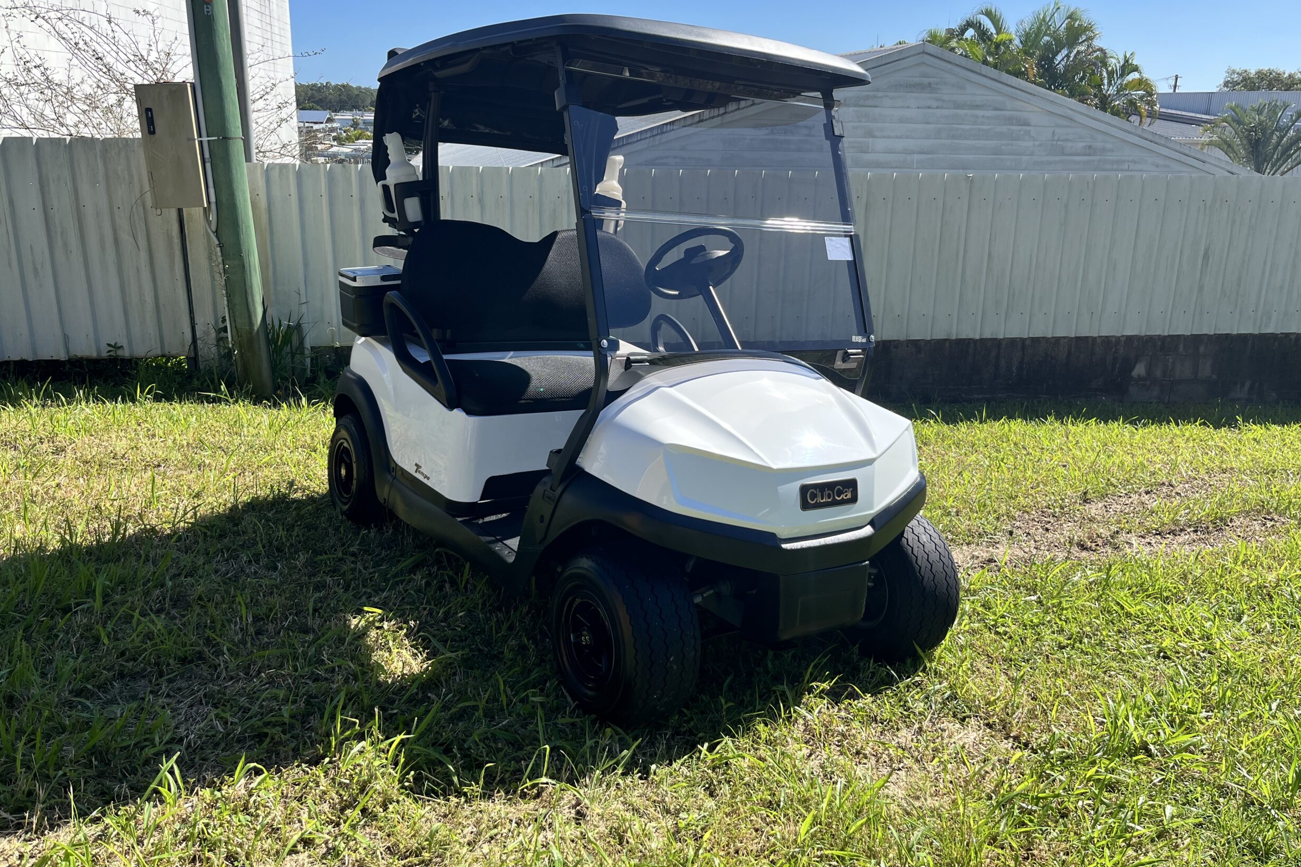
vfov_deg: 46.3
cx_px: 649
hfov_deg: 65.5
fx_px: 1012
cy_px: 381
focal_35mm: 28
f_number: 1.6
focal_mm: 5.1
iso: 50
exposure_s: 1/2309
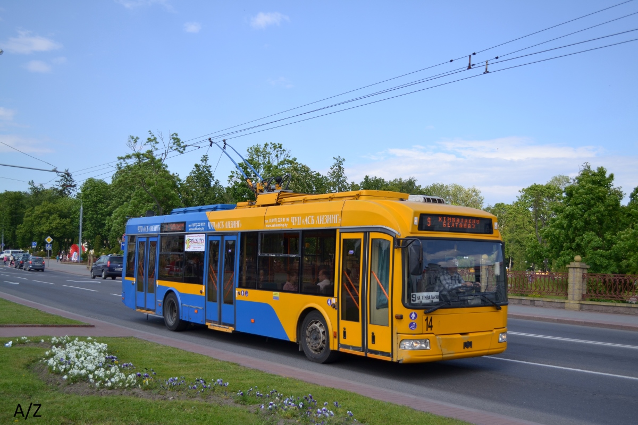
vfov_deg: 34.2
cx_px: 319
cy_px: 212
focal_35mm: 39
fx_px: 691
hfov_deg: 49.6
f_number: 4.2
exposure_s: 1/500
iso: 100
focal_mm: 26
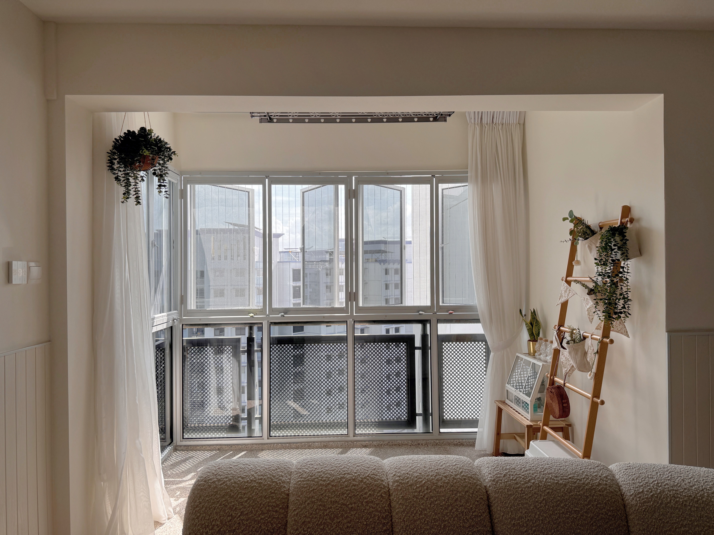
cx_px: 357
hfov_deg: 71.6
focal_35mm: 24
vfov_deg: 56.8
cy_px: 268
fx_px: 495
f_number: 1.78
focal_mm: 6.76
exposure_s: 1/495
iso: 80
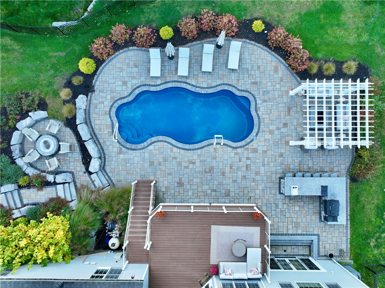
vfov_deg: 56.8
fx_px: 267
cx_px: 192
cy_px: 144
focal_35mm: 24
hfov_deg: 71.6
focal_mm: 12.29
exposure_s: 1/100
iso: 130
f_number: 2.8
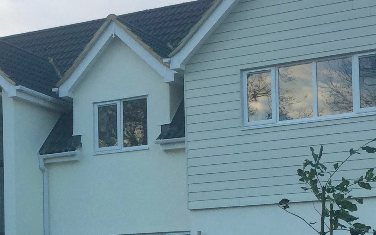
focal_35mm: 92
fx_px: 943
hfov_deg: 21.9
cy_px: 275
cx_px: 19
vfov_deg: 13.8
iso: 32
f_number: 2.2
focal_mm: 4.15
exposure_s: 1/267
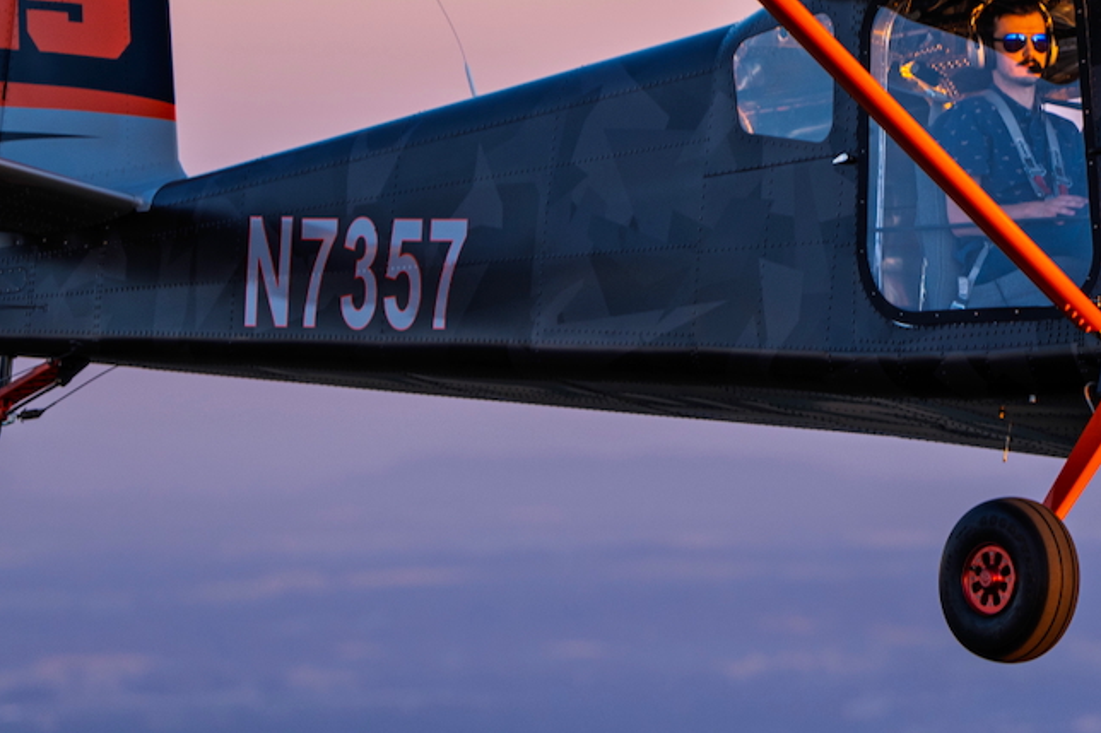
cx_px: 1010
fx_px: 15012
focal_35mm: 491
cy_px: 384
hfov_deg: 4.2
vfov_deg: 2.8
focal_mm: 158
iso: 64
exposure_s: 1/200
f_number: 2.8
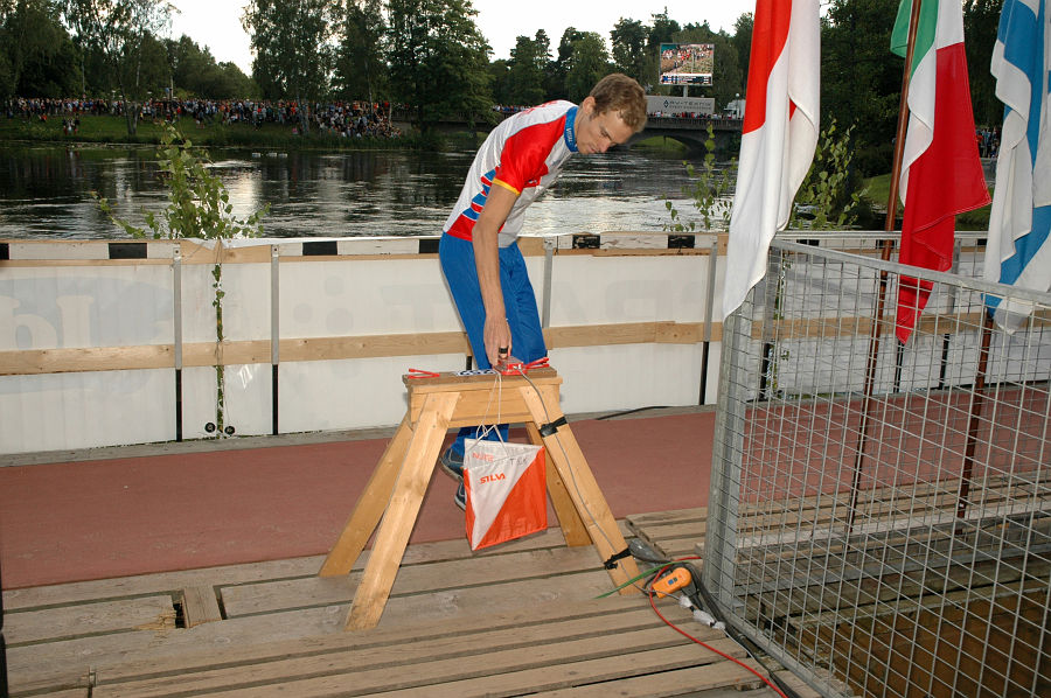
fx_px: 1094
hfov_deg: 51.3
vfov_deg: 35.4
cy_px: 349
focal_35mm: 38
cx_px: 526
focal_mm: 25
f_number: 8
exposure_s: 1/250
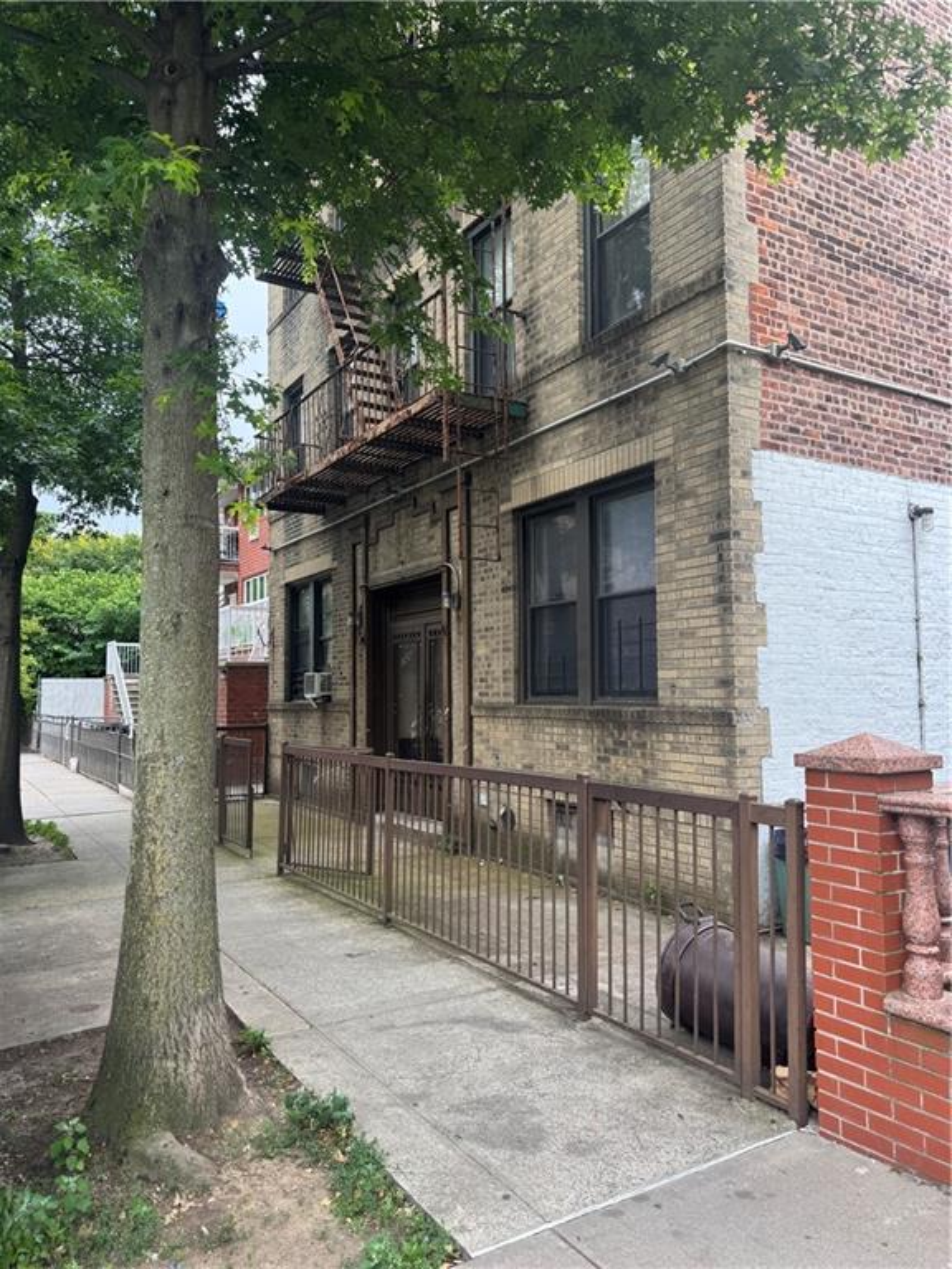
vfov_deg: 71.6
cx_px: 476
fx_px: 880
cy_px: 634
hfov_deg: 56.8
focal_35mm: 24
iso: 80
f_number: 1.78
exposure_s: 1/588
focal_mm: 6.76
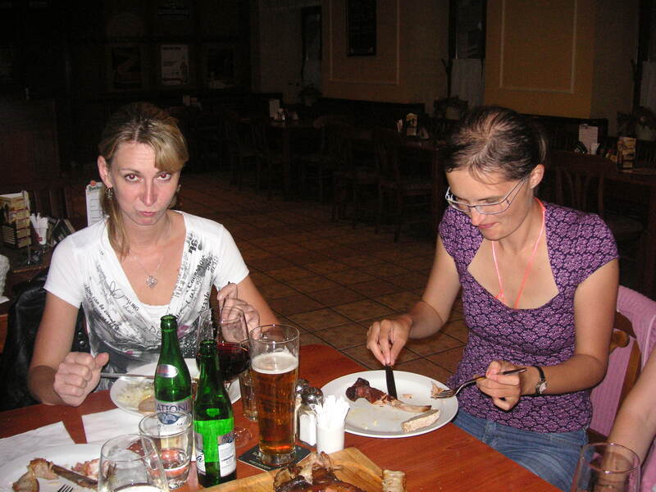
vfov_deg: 38.7
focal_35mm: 37
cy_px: 246
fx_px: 701
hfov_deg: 50.1
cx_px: 328
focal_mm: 6.1
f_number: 2.8
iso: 160
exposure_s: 1/45
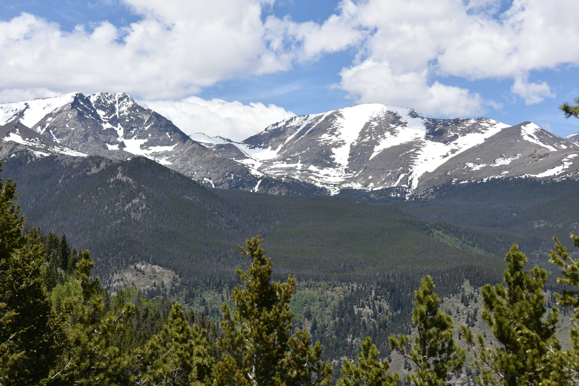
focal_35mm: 72
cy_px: 193
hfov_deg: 28.1
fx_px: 1158
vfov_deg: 18.9
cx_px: 290
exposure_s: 1/320
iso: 100
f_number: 9
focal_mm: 72
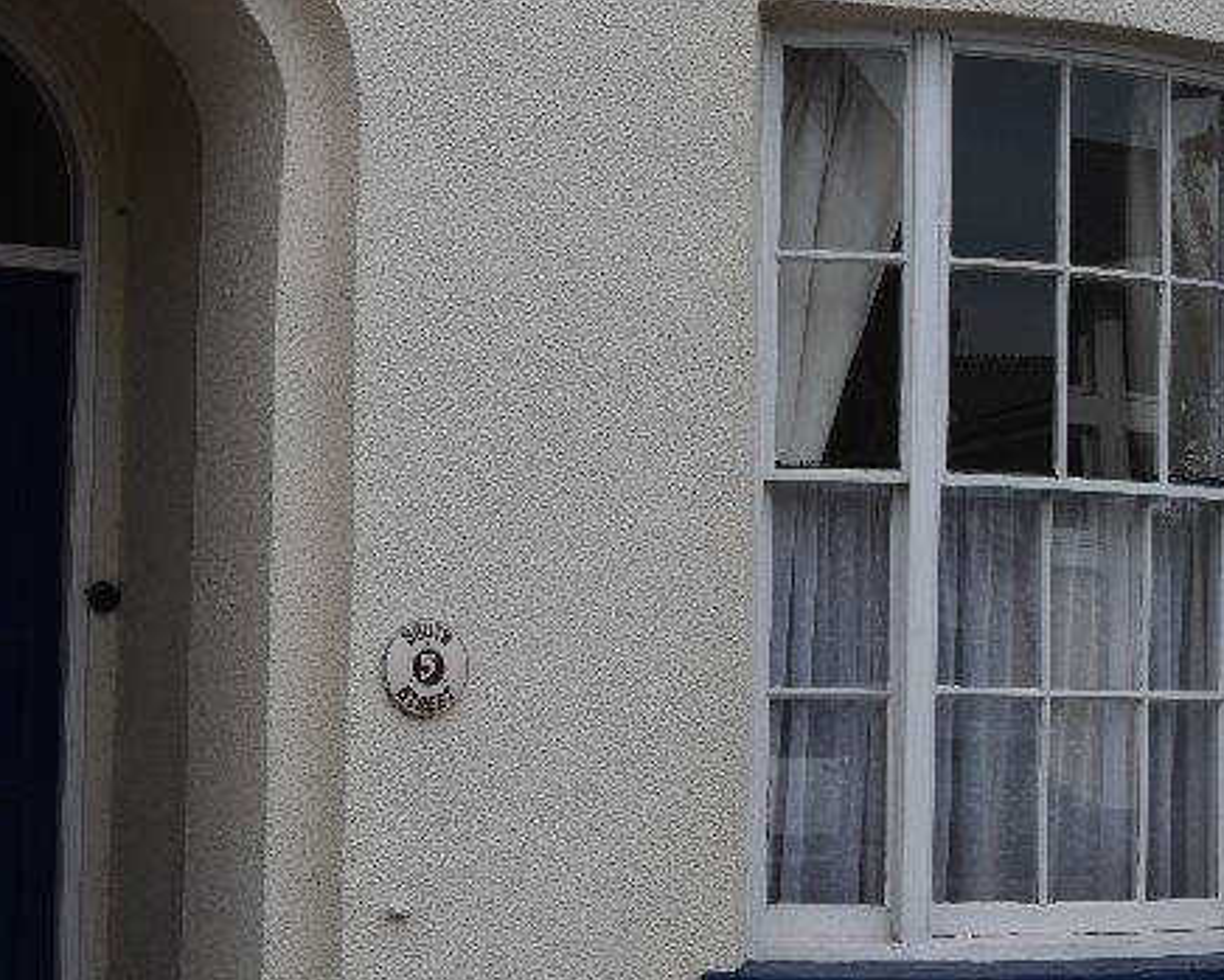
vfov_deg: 17.9
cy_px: 482
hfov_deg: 22.2
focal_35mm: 86
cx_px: 460
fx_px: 3116
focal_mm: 26
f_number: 9
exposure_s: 1/320
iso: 200
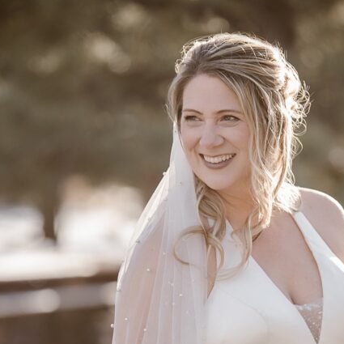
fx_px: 3452
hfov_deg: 5.7
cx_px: 198
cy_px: 304
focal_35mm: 307
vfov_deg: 5.7
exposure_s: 1/500
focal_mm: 150
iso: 160
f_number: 2.8
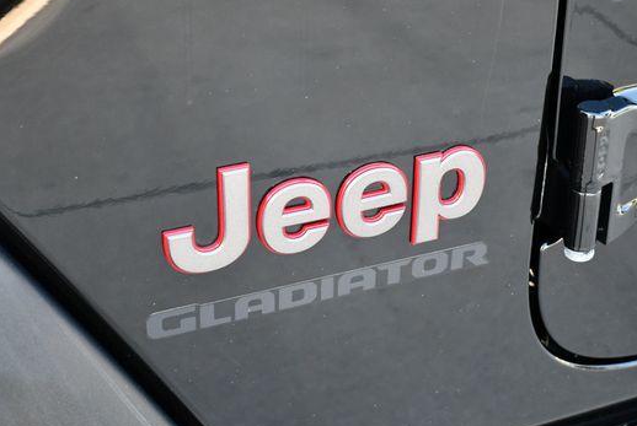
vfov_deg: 17.3
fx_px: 1400
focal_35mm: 79
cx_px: 353
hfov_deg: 25.6
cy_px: 243
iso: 800
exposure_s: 1/160
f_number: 4.5
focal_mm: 32
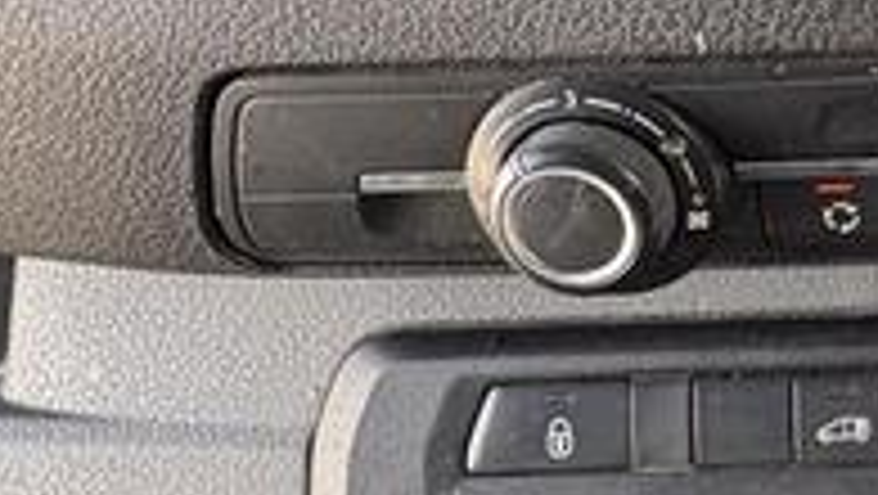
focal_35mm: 70
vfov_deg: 17.0
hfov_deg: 25.3
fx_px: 1631
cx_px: 1193
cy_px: 32
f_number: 2.2
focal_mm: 2.22
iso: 160
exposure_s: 1/99
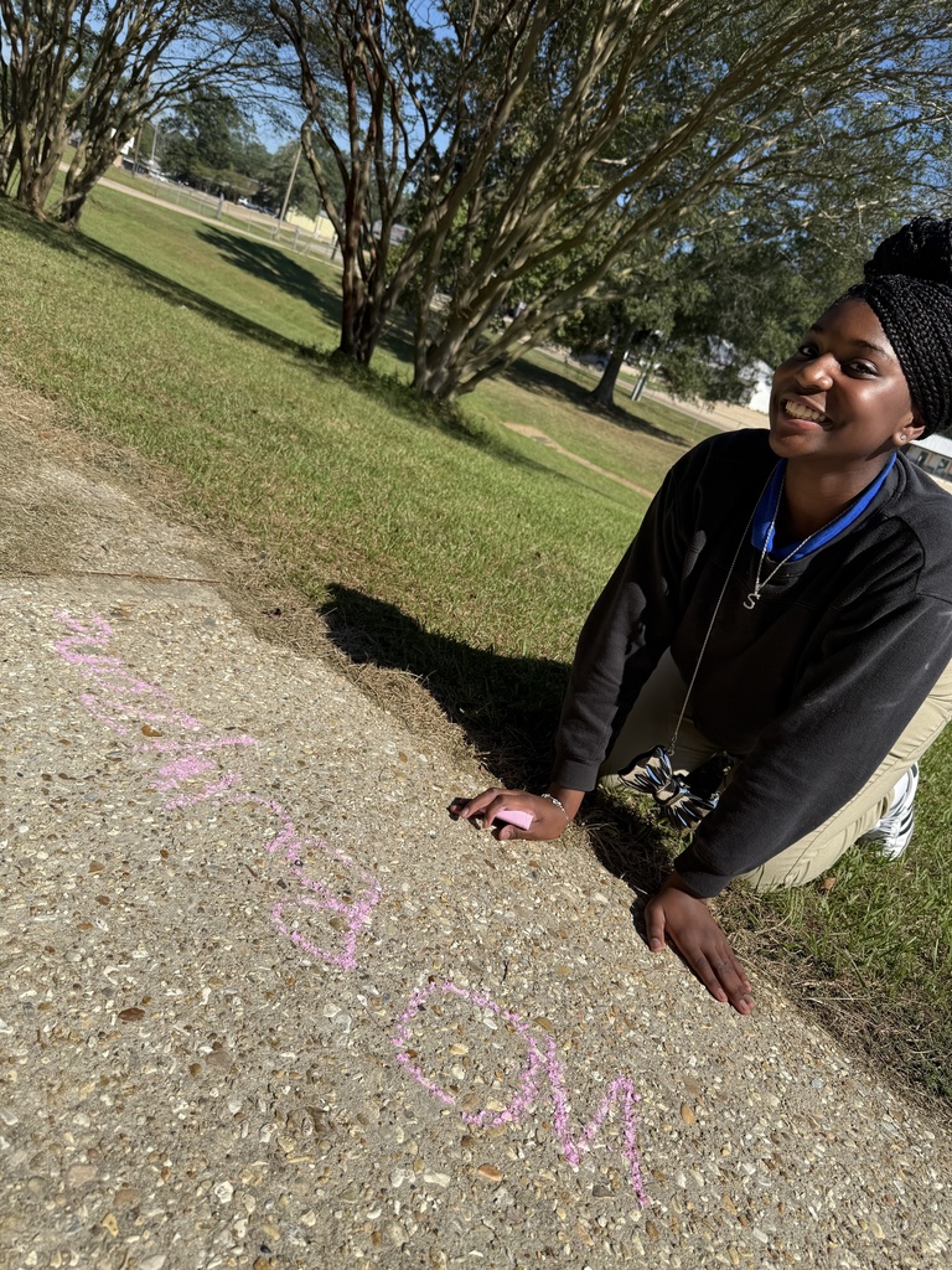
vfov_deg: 71.6
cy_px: 635
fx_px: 880
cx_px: 476
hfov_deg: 56.8
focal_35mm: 24
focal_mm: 6.76
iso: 80
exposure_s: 1/4673
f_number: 1.78
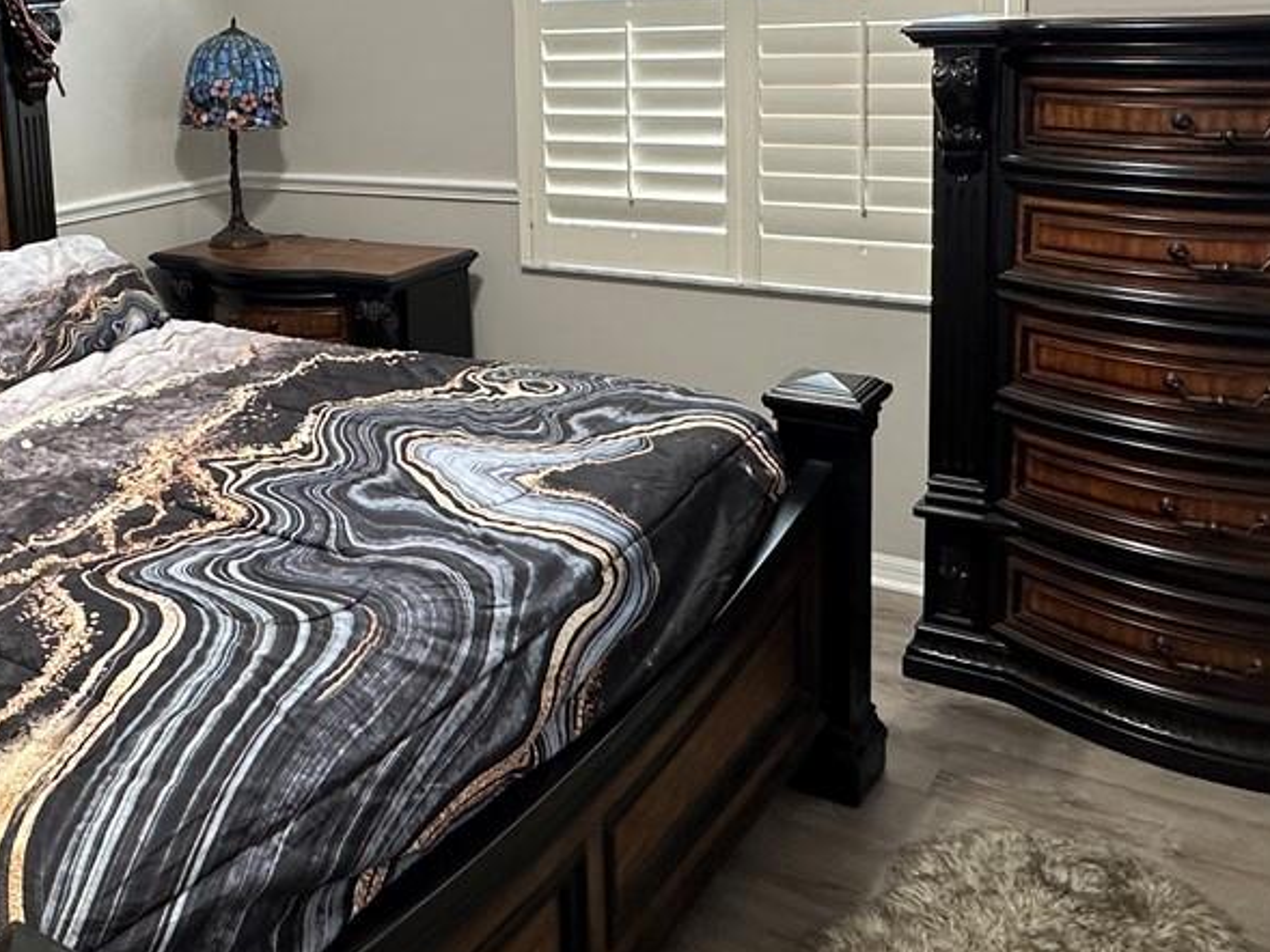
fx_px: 1394
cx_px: 332
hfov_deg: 47.3
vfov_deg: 36.5
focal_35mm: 38
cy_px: 200
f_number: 2.2
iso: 160
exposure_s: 1/60
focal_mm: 2.22
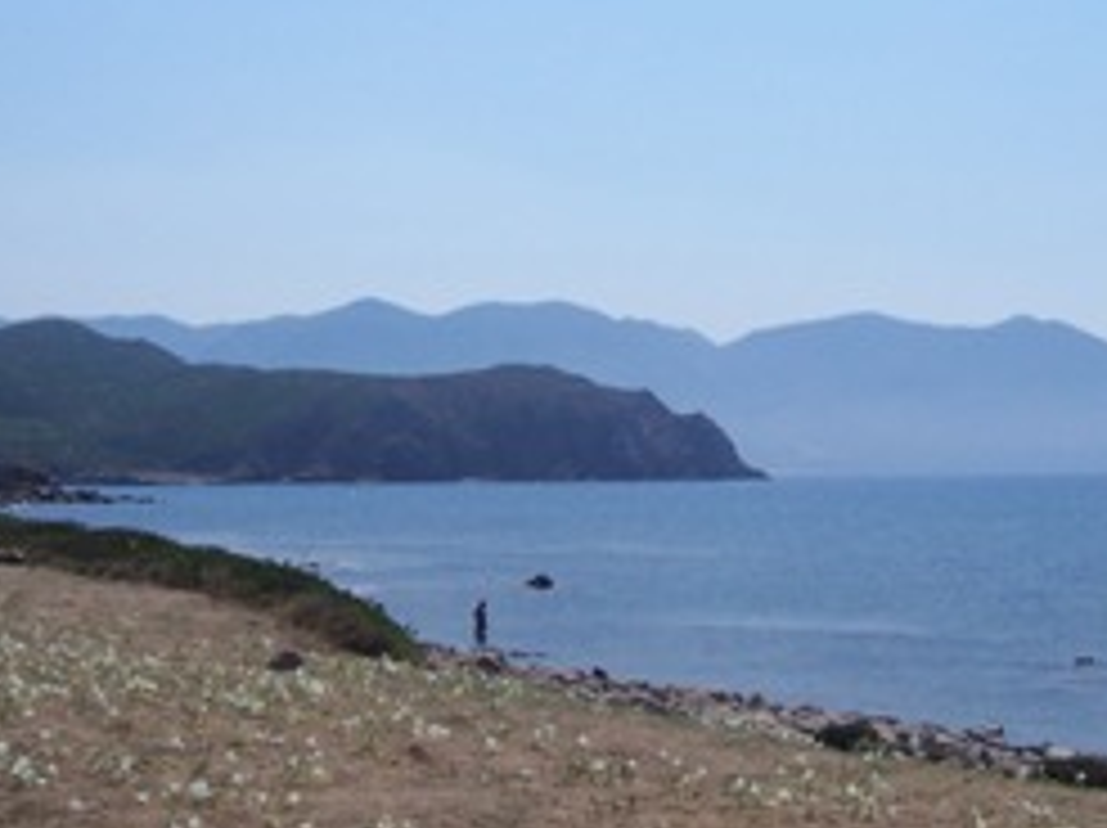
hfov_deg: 31.0
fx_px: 1981
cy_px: 387
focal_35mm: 62
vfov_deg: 23.6
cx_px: 716
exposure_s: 1/1000
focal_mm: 5.6
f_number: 5.6
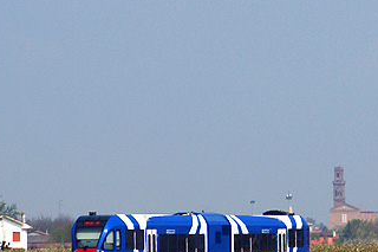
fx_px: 4277
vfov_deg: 3.4
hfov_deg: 5.1
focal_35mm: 408
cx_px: 308
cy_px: 111
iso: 100
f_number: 8
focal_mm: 85
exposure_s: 1/500
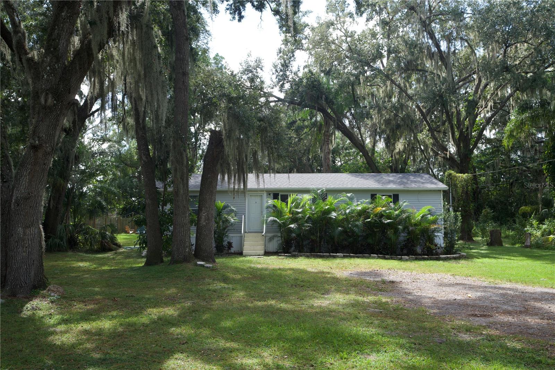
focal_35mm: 35
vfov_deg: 37.8
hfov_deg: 54.4
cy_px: 185
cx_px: 278
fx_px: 539
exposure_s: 1/100
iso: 100
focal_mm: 35
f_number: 5
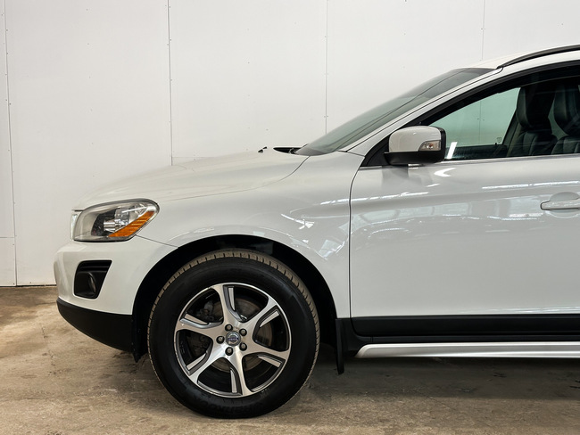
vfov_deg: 30.3
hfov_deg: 39.6
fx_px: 805
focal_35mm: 48
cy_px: 218
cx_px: 290
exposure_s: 1/50
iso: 64
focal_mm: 6.86
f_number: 1.8
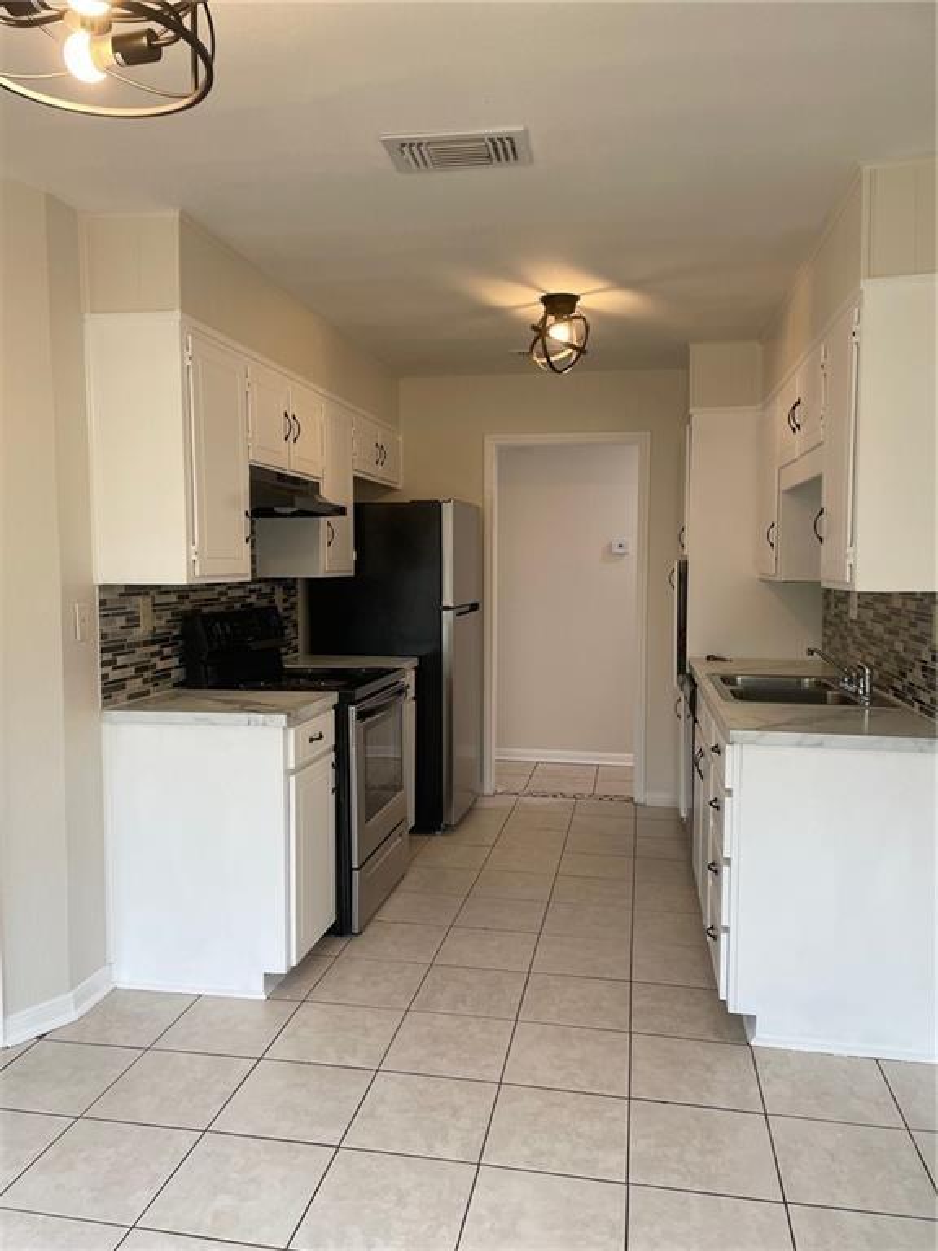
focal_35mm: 26
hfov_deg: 53.1
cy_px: 626
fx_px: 939
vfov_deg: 67.3
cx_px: 469
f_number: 1.6
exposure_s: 1/120
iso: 125
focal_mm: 4.2
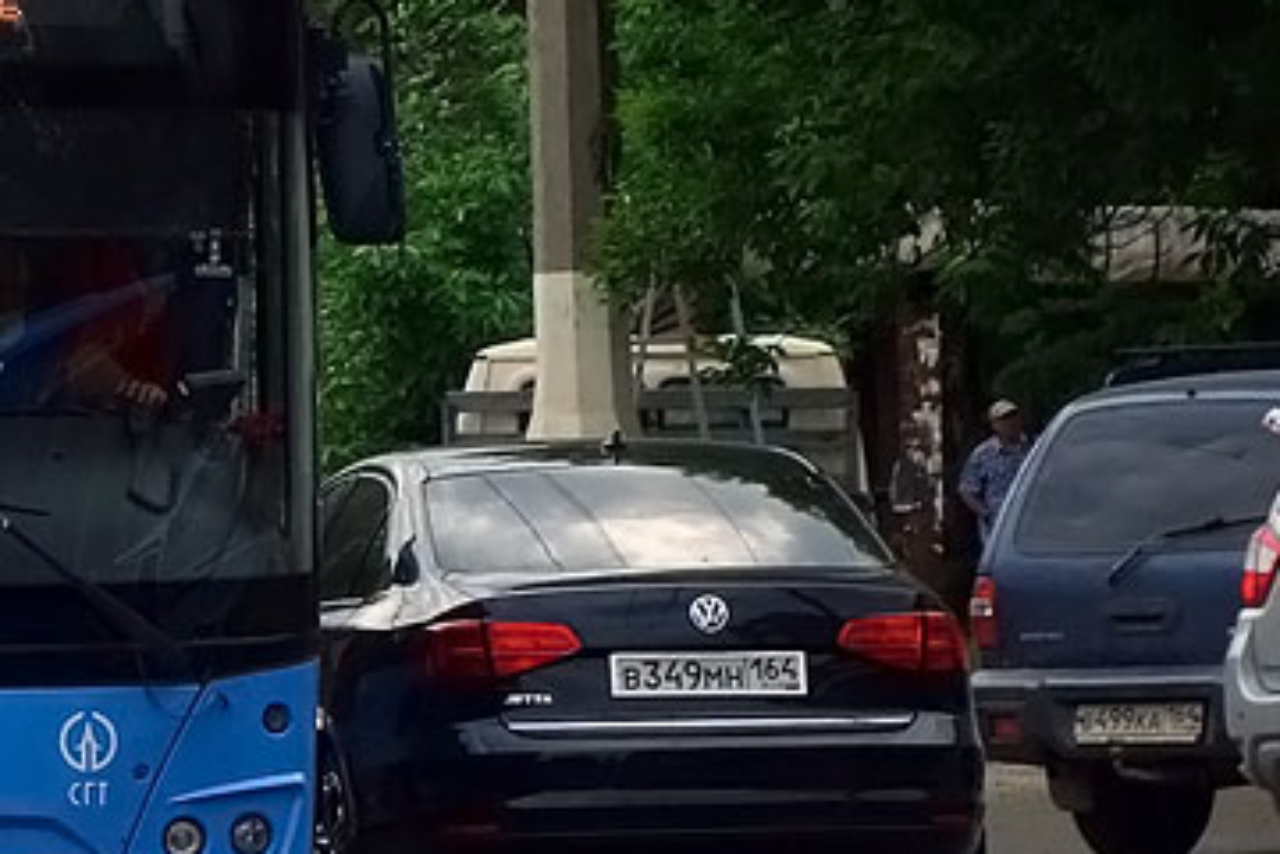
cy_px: -93
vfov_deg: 4.5
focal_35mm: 303
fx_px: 10772
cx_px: -284
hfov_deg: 6.8
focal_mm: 33.9
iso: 200
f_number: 4.5
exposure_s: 1/500
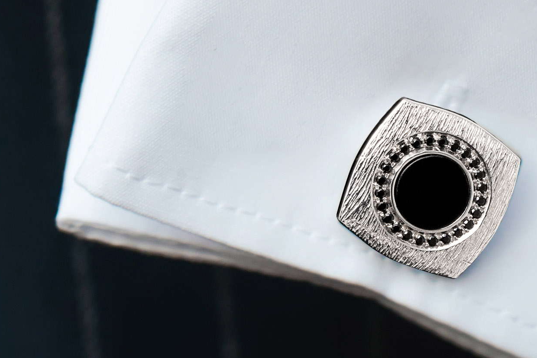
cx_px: 313
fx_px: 8682
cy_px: -461
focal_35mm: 582
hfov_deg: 3.5
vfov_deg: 2.4
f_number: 4.5
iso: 800
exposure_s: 1/200
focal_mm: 103
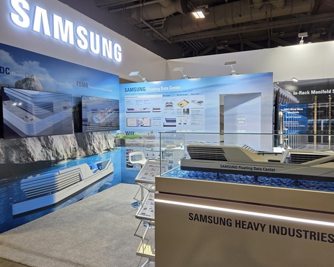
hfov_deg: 68.1
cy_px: 134
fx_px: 247
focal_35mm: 25
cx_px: 171
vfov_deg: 56.8
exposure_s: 1/120
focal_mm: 5.4
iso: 80
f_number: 1.8
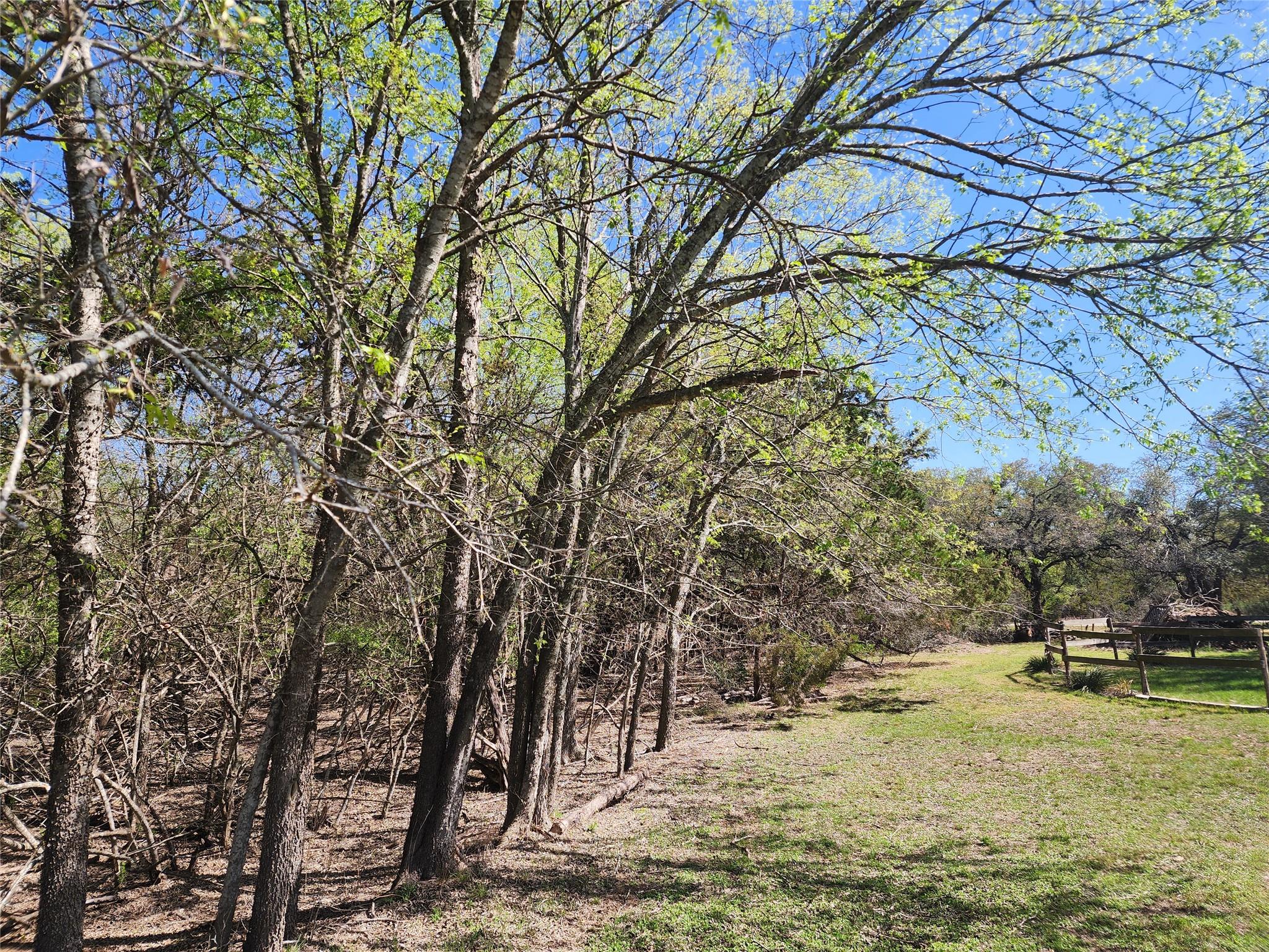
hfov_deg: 73.9
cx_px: 634
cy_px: 476
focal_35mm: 23
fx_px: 843
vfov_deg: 58.9
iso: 12
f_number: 1.8
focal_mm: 6.4
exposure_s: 1/485
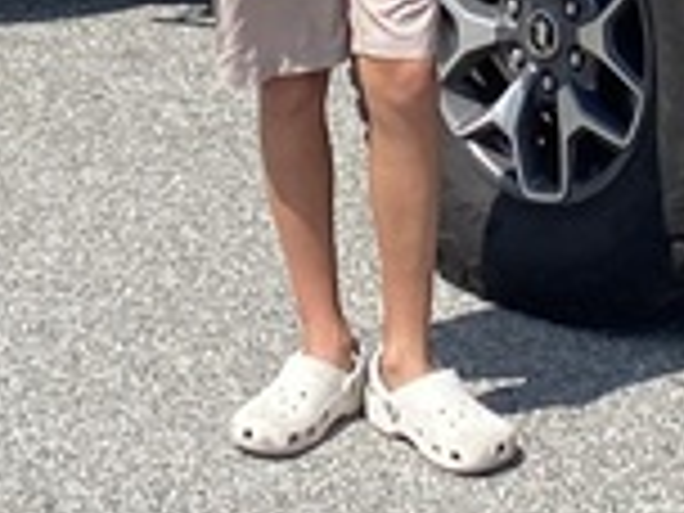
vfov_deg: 8.1
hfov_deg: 11.5
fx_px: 3379
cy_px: -680
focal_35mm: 171
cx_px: 562
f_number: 1.8
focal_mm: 4.25
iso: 32
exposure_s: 1/3125
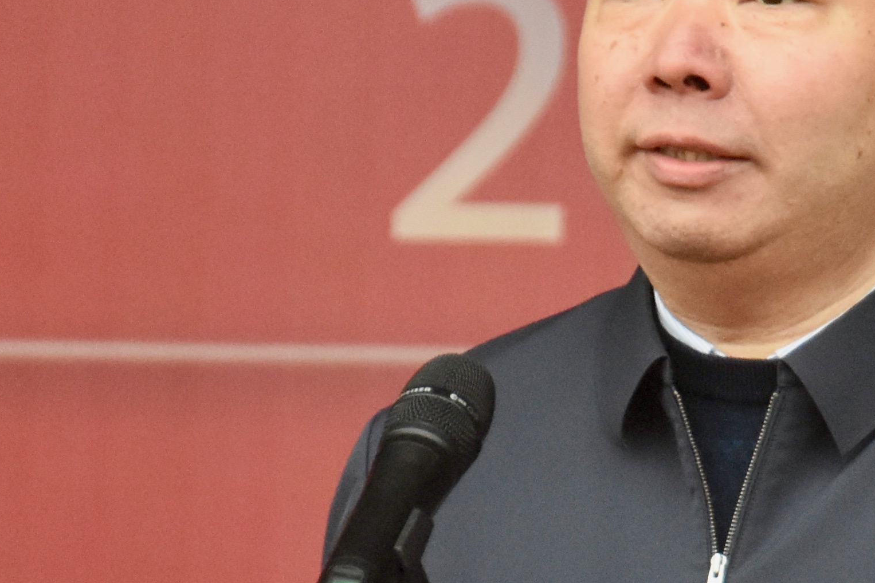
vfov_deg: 1.2
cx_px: 528
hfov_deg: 1.7
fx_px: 28654
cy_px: 385
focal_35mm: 1179
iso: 2200
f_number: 5.6
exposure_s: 1/250
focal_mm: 200
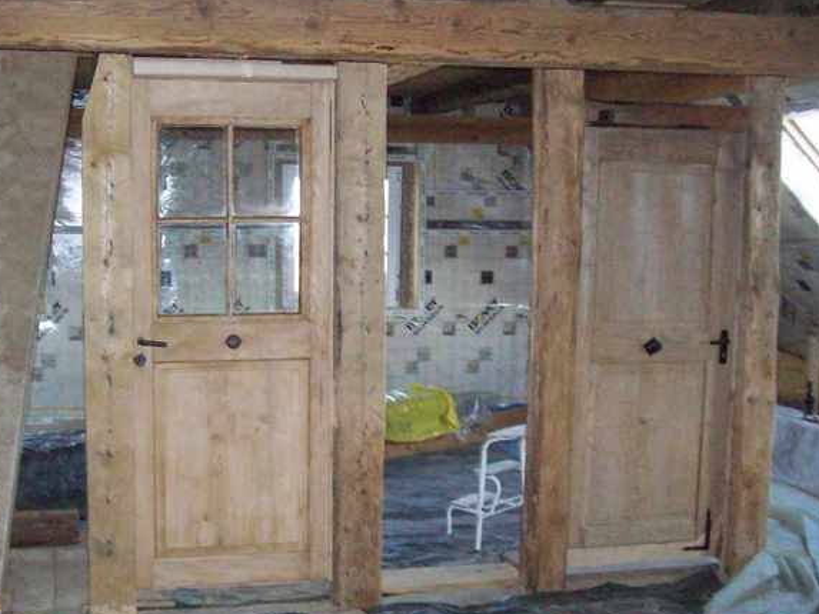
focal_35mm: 48
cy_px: 358
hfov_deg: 39.3
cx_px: 296
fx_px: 1136
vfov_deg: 30.2
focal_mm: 6
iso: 800
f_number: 2.7
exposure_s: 1/128
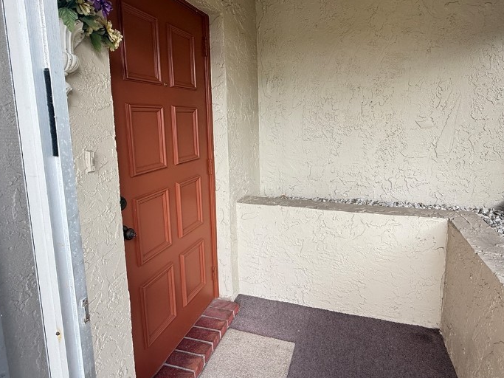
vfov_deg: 63.0
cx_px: 266
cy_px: 158
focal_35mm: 21
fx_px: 306
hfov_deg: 78.9
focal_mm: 2.22
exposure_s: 1/99
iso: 64
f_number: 2.2
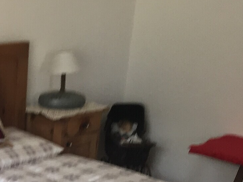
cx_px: -66
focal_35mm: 76
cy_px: 226
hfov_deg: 23.0
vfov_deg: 18.3
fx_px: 533
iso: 50
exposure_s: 1/33
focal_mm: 4.15
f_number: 2.2
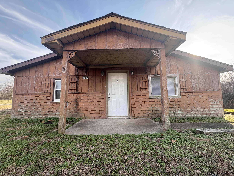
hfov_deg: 102.1
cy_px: 88
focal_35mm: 14
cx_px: 117
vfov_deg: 85.7
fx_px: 95
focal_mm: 2.22
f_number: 2.2
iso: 40
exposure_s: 1/224
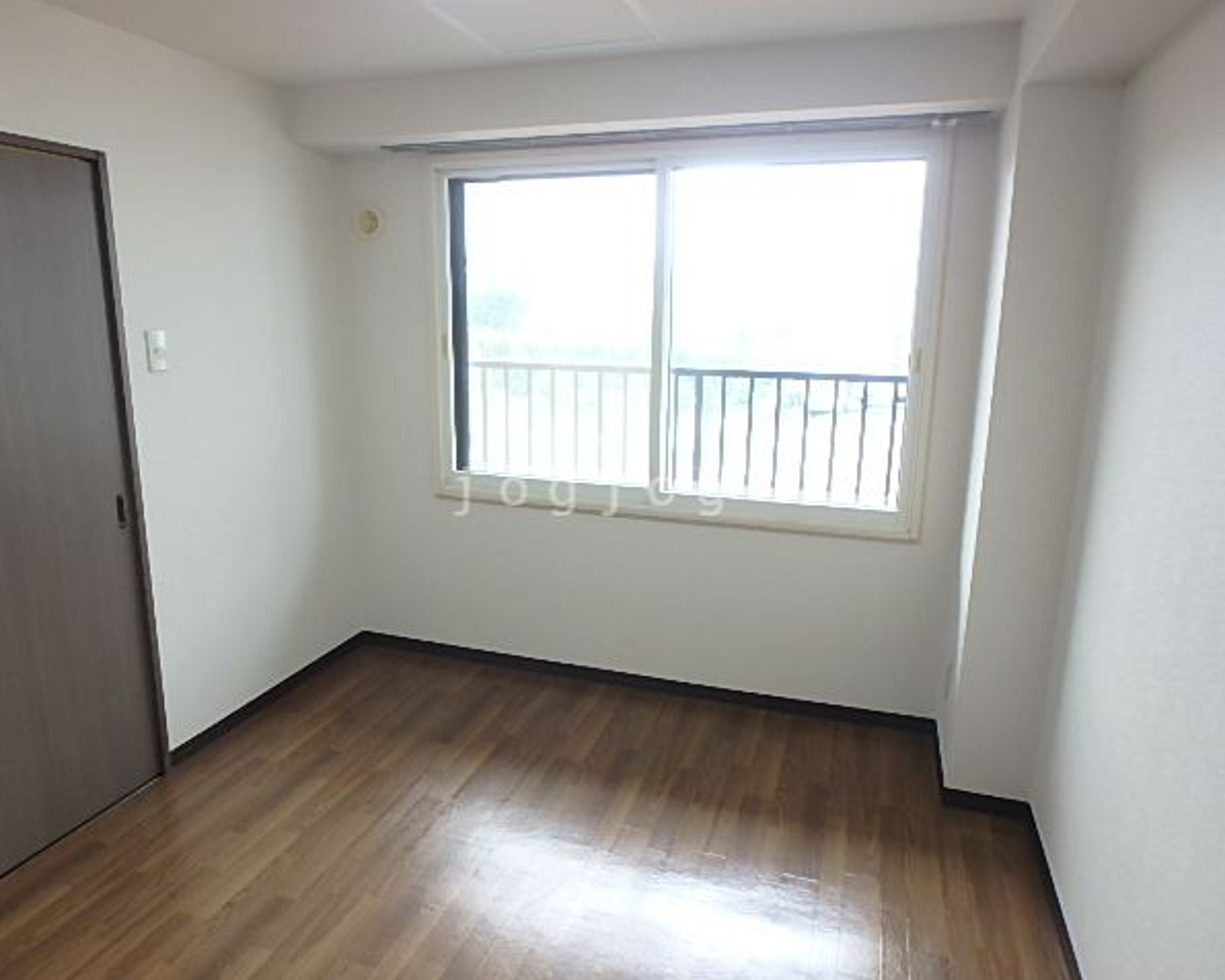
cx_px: 594
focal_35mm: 22
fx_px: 798
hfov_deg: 75.0
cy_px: 491
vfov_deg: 63.1
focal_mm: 3.7
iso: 200
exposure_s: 1/60
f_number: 3.5
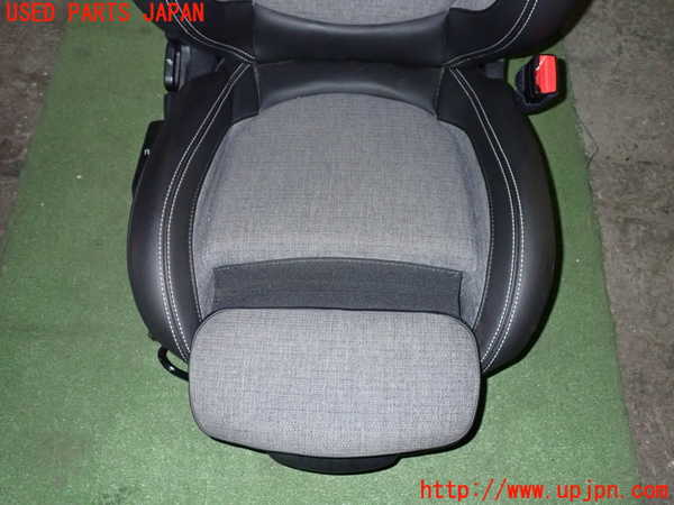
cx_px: 337
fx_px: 584
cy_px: 252
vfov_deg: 46.8
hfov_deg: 60.0
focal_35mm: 30
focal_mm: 5.4
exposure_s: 1/30
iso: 800
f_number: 6.3
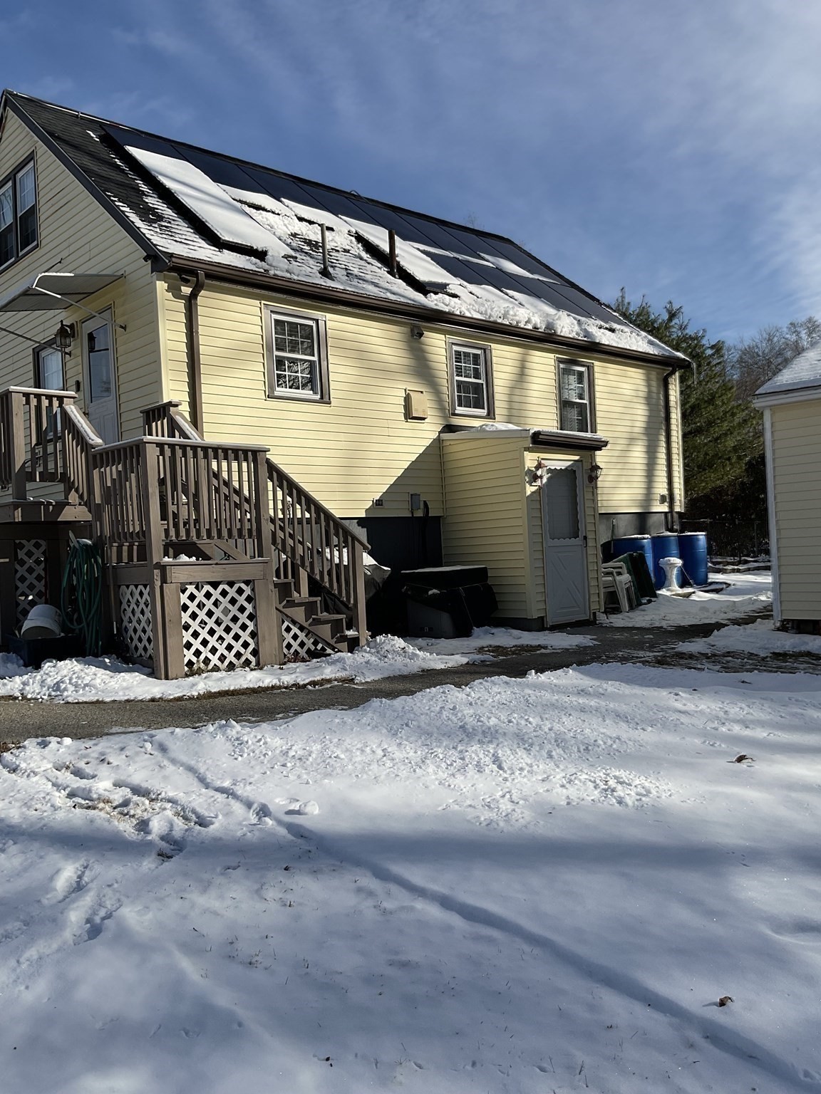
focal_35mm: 29
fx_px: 917
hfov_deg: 48.2
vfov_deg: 61.7
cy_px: 547
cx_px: 410
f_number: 1.8
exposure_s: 1/2959
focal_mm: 3
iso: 16
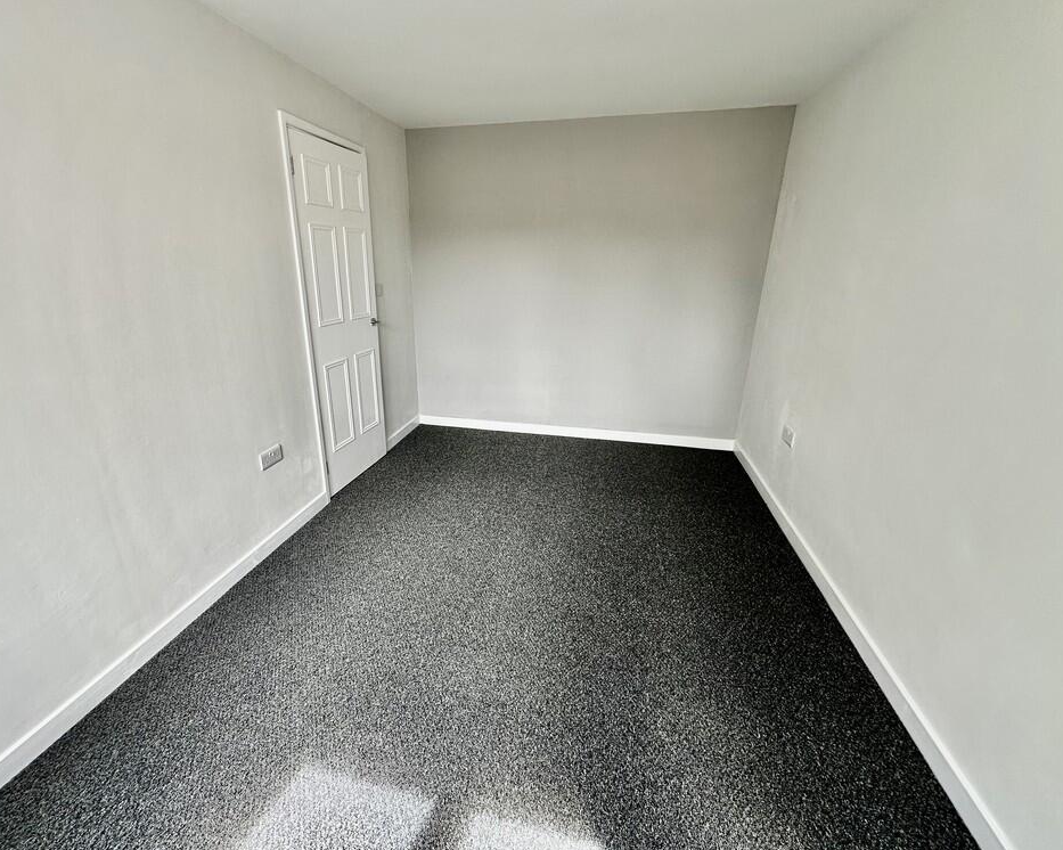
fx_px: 472
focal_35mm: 15
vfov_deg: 84.0
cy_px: 418
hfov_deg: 96.7
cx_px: 496
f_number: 2.2
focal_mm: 2.22
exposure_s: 1/99
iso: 80
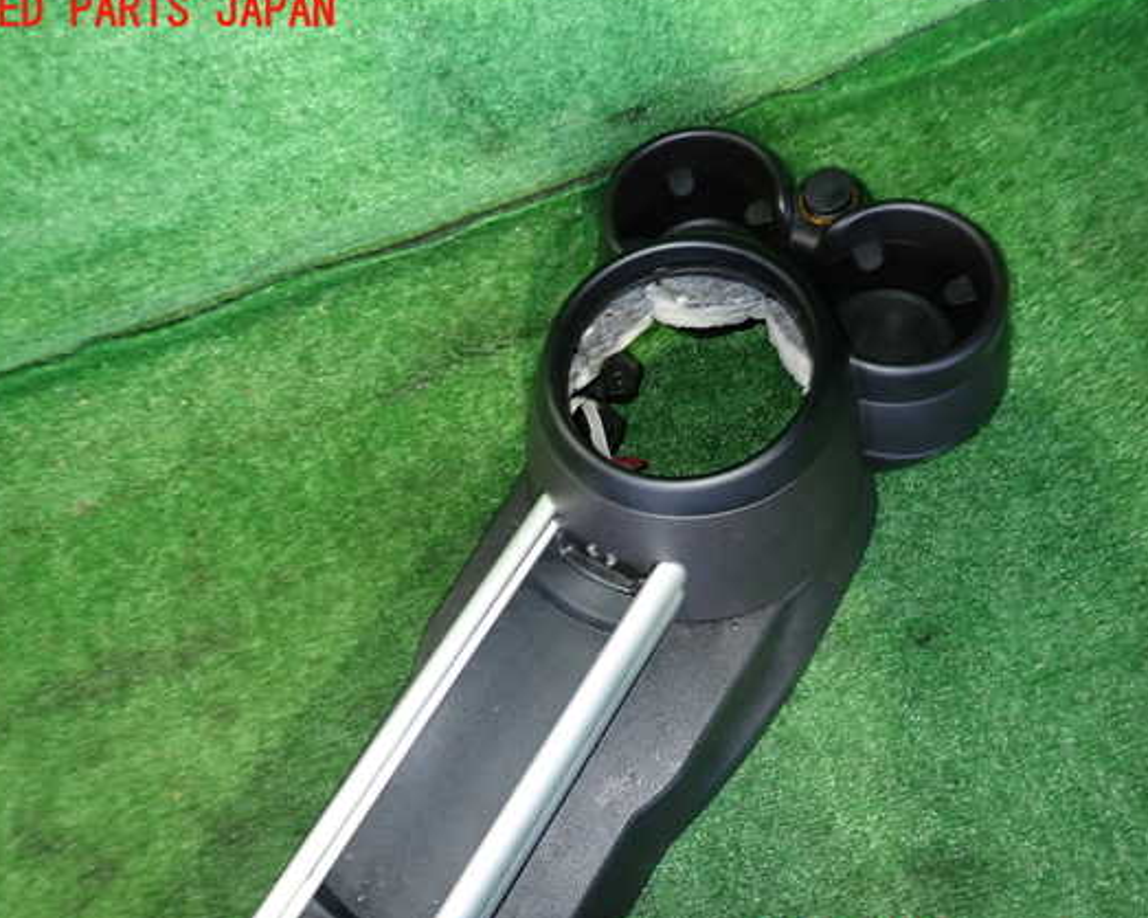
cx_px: 595
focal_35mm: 28
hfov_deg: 62.2
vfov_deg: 51.5
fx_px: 951
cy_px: 479
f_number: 2
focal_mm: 4.5
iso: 320
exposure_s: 1/30
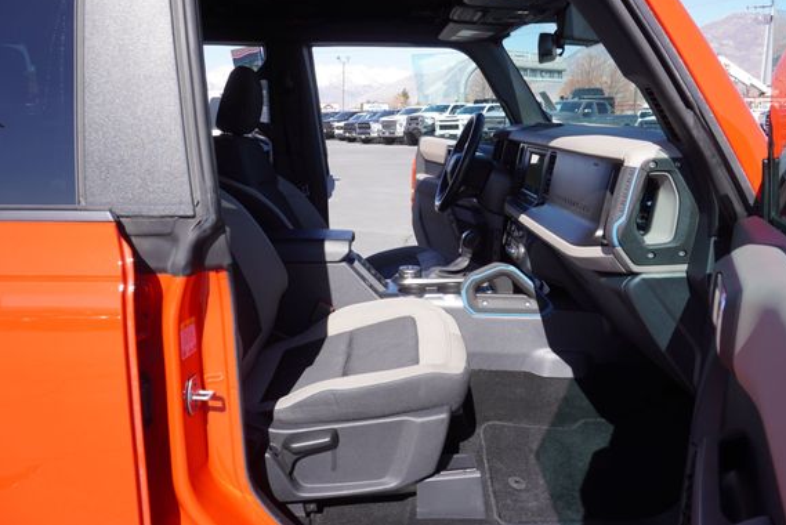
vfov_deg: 47.9
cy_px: 233
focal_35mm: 27
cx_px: 419
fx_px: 590
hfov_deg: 67.3
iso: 100
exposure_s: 1/160
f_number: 6.3
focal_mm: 16
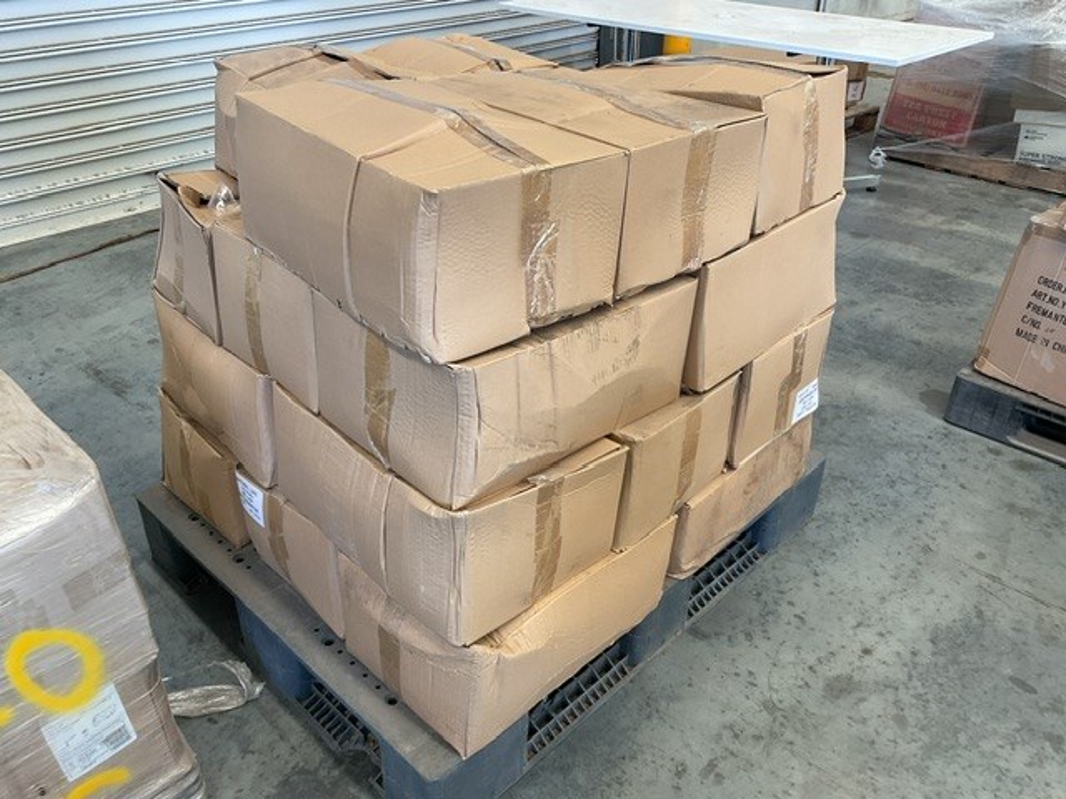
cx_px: 533
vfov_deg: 48.2
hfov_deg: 61.7
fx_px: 893
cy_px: 400
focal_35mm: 29
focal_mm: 3
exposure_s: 1/50
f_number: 1.8
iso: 40
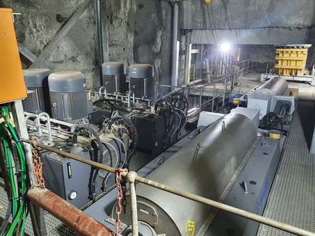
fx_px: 237
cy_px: 118
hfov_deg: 67.3
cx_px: 158
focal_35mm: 26
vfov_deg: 53.1
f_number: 2.4
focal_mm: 4.32
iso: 250
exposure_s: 1/50
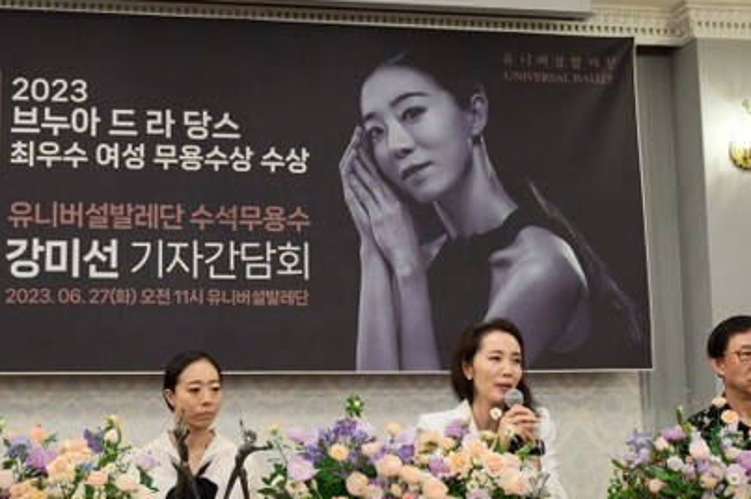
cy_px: 270
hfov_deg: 36.8
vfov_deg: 25.0
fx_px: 1126
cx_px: 324
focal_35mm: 54
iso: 5000
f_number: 3.2
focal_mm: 34
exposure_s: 1/320
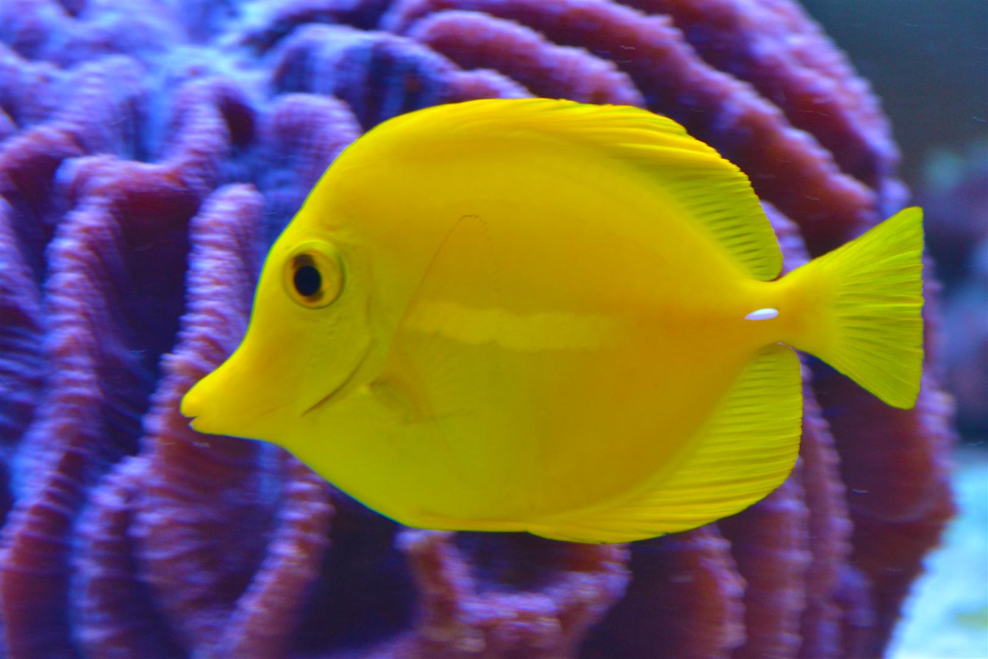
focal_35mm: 82
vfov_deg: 16.6
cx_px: 494
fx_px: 2264
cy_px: 330
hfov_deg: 24.6
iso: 400
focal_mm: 55
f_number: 8
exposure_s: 1/50
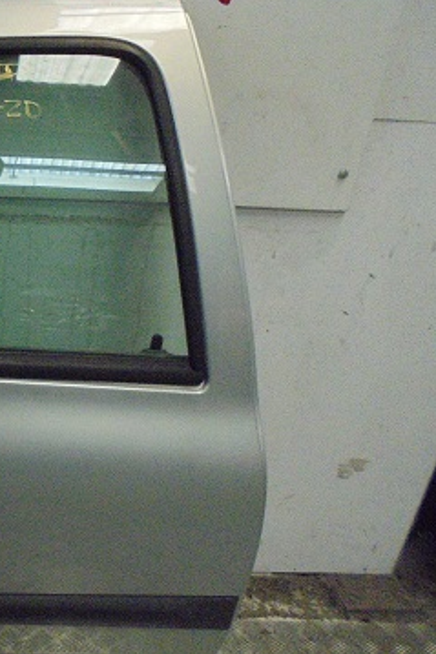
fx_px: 782
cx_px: -57
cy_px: 341
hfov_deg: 28.1
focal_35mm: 43
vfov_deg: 45.4
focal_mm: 4.6
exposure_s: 1/125
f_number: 3.5
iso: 800
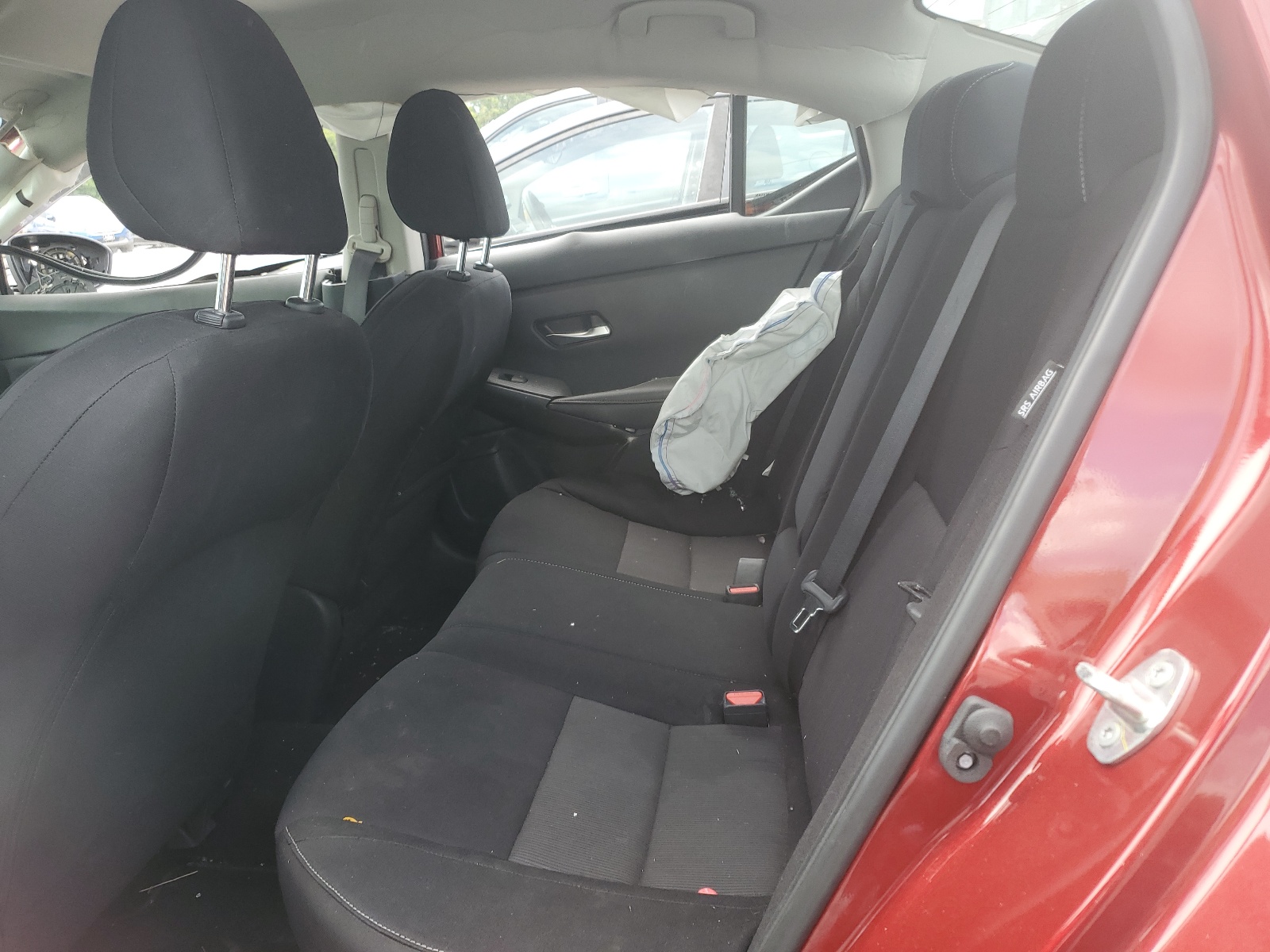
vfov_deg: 53.1
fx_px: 954
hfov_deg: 67.3
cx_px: 635
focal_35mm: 26
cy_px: 476
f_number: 1.5
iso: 51
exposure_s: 1/120
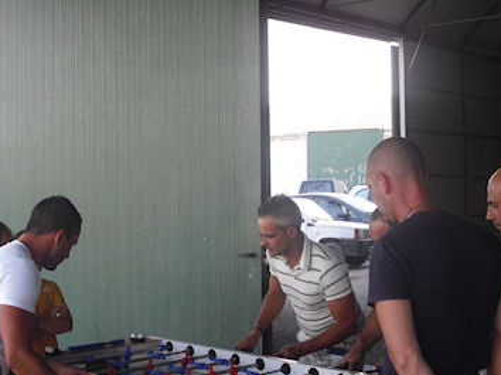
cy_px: 188
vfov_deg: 24.4
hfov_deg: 32.1
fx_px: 868
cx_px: 202
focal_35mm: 60
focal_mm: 6.3
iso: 100
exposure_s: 1/100
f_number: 3.1
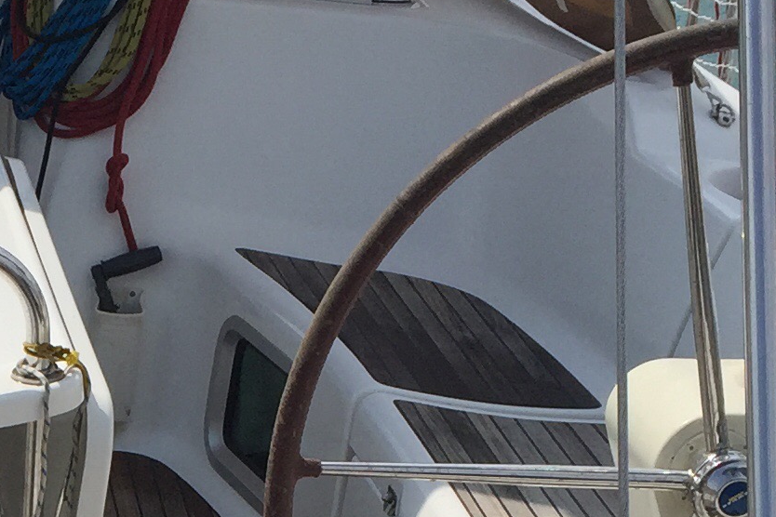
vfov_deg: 11.2
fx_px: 2543
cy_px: 726
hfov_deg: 16.7
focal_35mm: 118
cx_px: -108
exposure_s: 1/3968
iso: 32
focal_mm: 4.15
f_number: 2.2
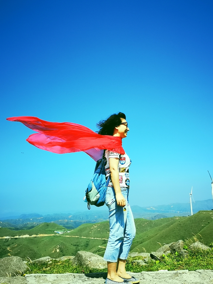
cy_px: 142
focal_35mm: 35
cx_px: 106
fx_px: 287
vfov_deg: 52.6
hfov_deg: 40.7
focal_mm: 3.95
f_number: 1.8
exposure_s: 1/2304
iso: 50
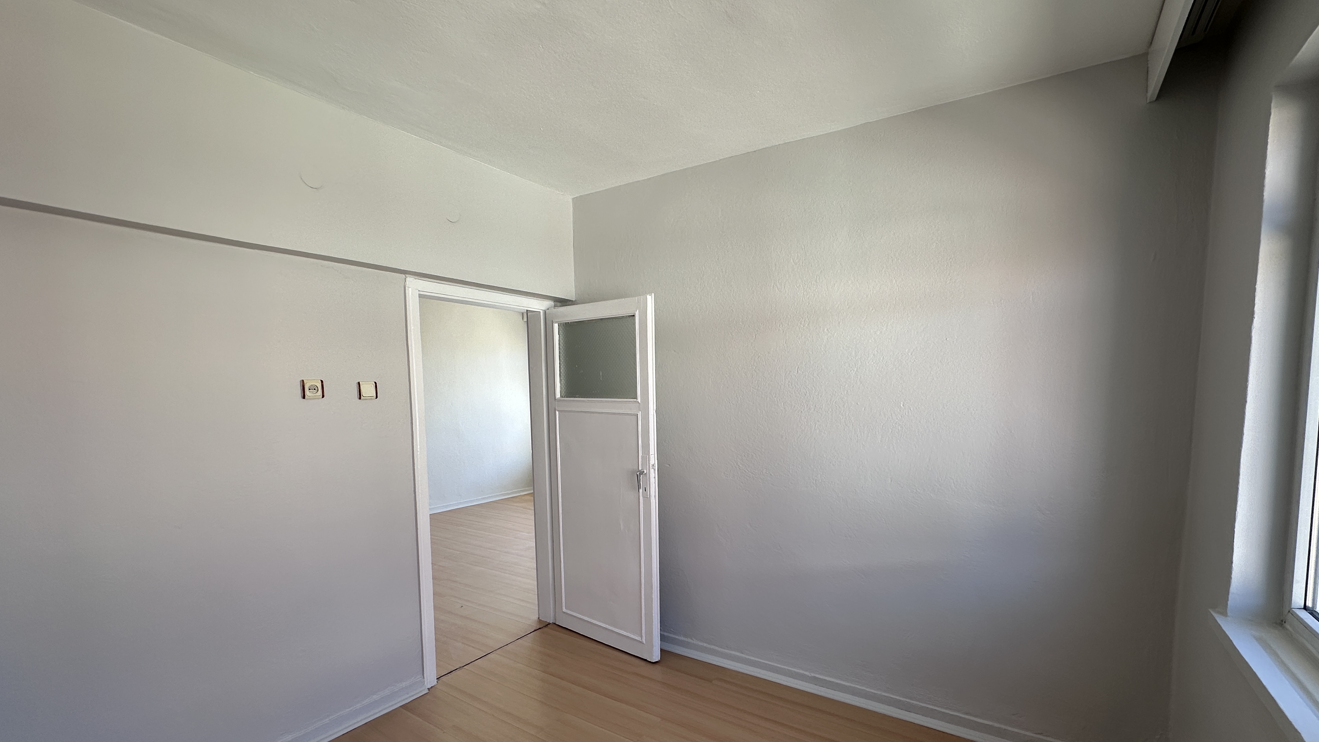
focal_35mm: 16
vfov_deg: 66.6
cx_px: 685
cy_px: 434
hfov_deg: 99.3
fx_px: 560
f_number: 2.2
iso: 40
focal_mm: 2.22
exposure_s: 1/157
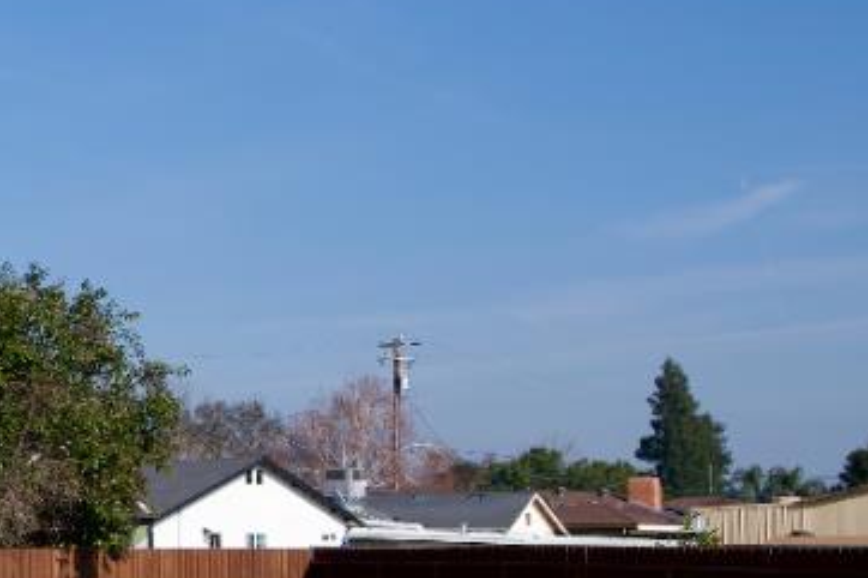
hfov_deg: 19.9
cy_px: 401
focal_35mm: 87
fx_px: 2097
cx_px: -472
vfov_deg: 15.7
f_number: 8
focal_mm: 21
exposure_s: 1/400
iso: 100
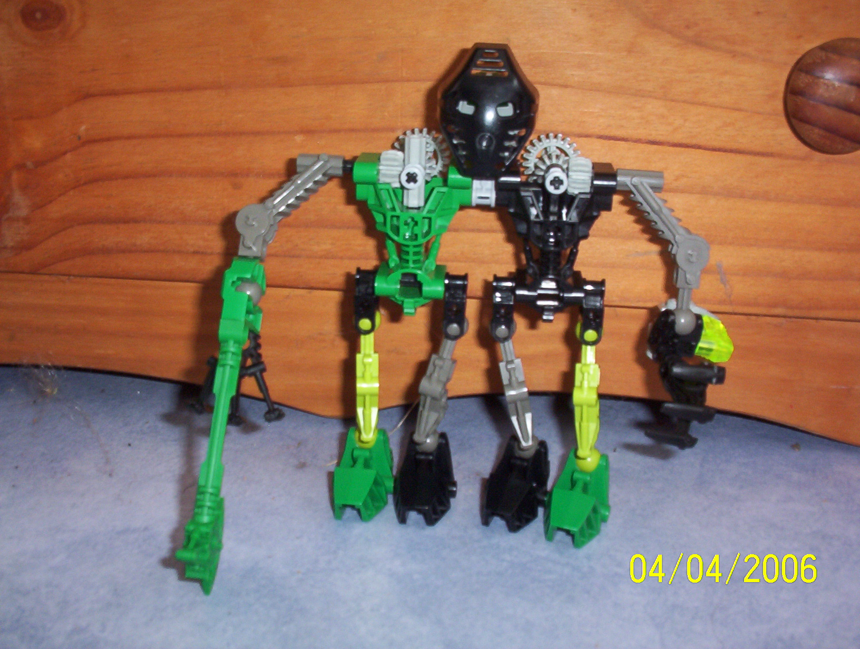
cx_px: 430
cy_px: 324
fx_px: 971
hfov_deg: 47.8
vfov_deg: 37.0
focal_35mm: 39
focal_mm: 6
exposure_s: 1/30
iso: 140
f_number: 4.5
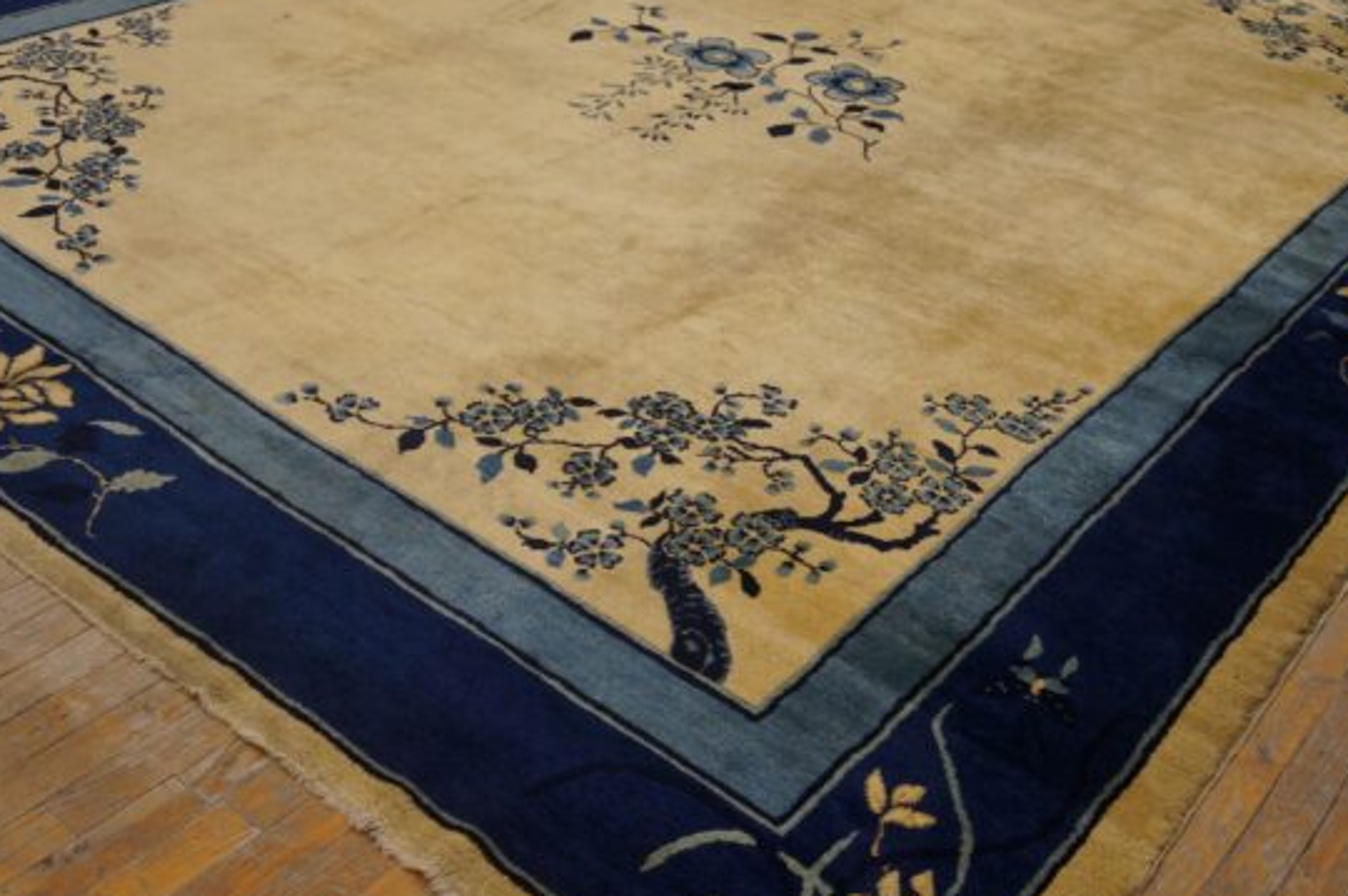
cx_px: 694
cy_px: 473
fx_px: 1496
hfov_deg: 48.5
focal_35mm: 40
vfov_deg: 33.3
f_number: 4
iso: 400
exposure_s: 1/60
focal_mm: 24
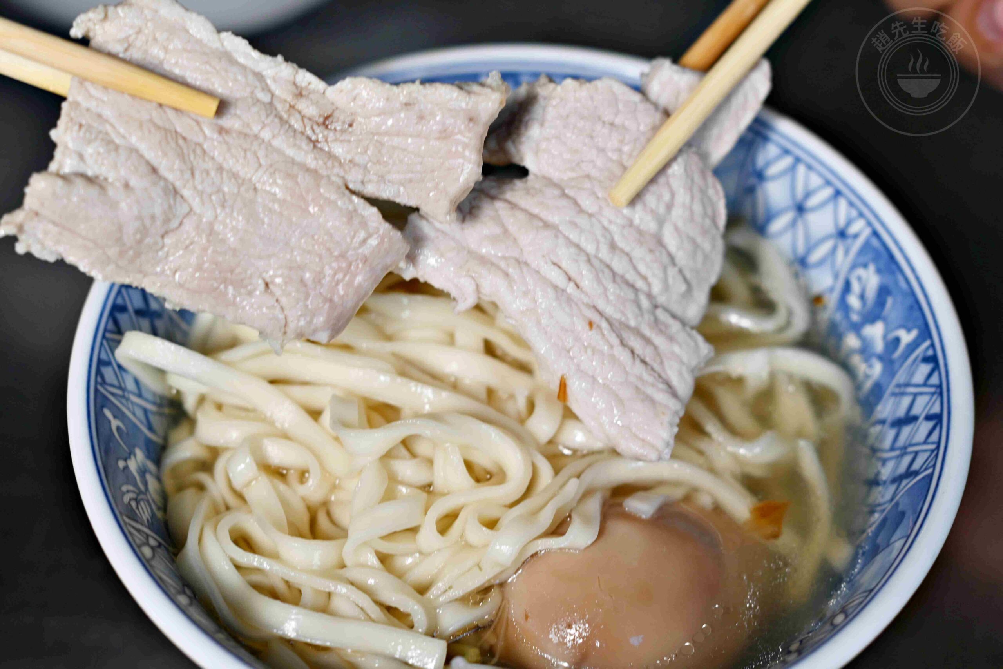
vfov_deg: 18.2
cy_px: 334
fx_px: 2090
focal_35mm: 75
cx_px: 502
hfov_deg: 27.0
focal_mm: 50
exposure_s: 1/200
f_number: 3.2
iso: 100
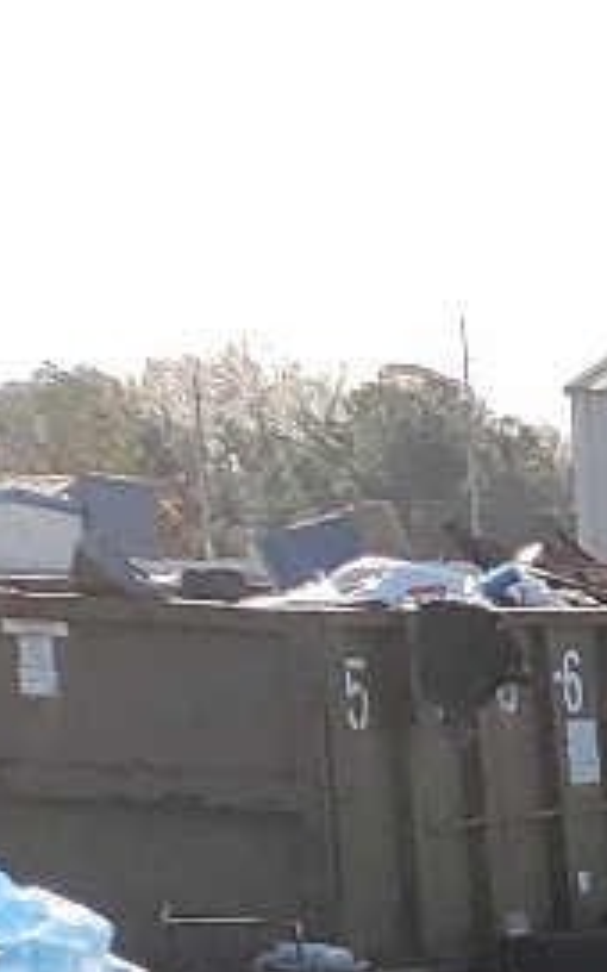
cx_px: 2582
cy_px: 1787
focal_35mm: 162
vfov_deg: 11.9
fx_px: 4288
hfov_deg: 6.3
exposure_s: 1/2500
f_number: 1.5
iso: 50
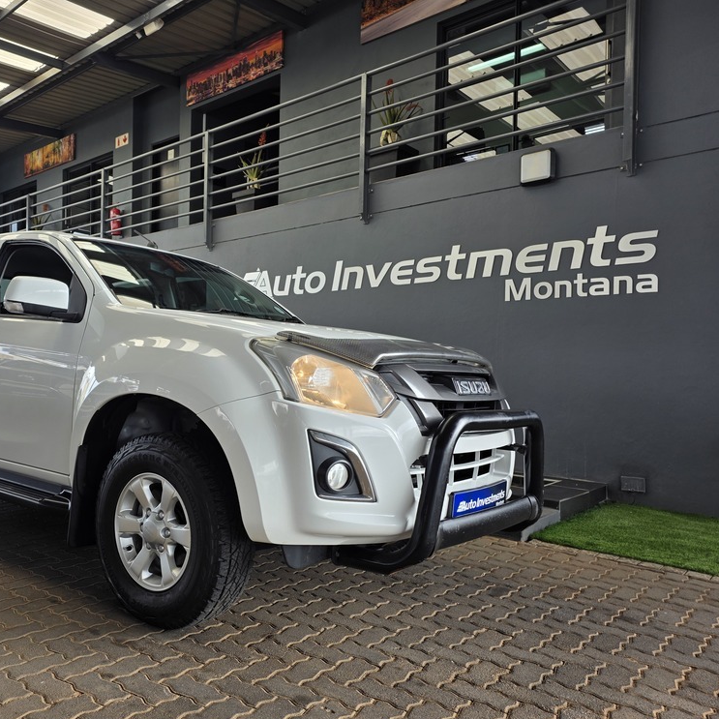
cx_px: 225
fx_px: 658
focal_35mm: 28
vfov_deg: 57.3
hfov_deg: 55.8
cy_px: 371
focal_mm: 6.25
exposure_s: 1/180
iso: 32
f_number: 1.7
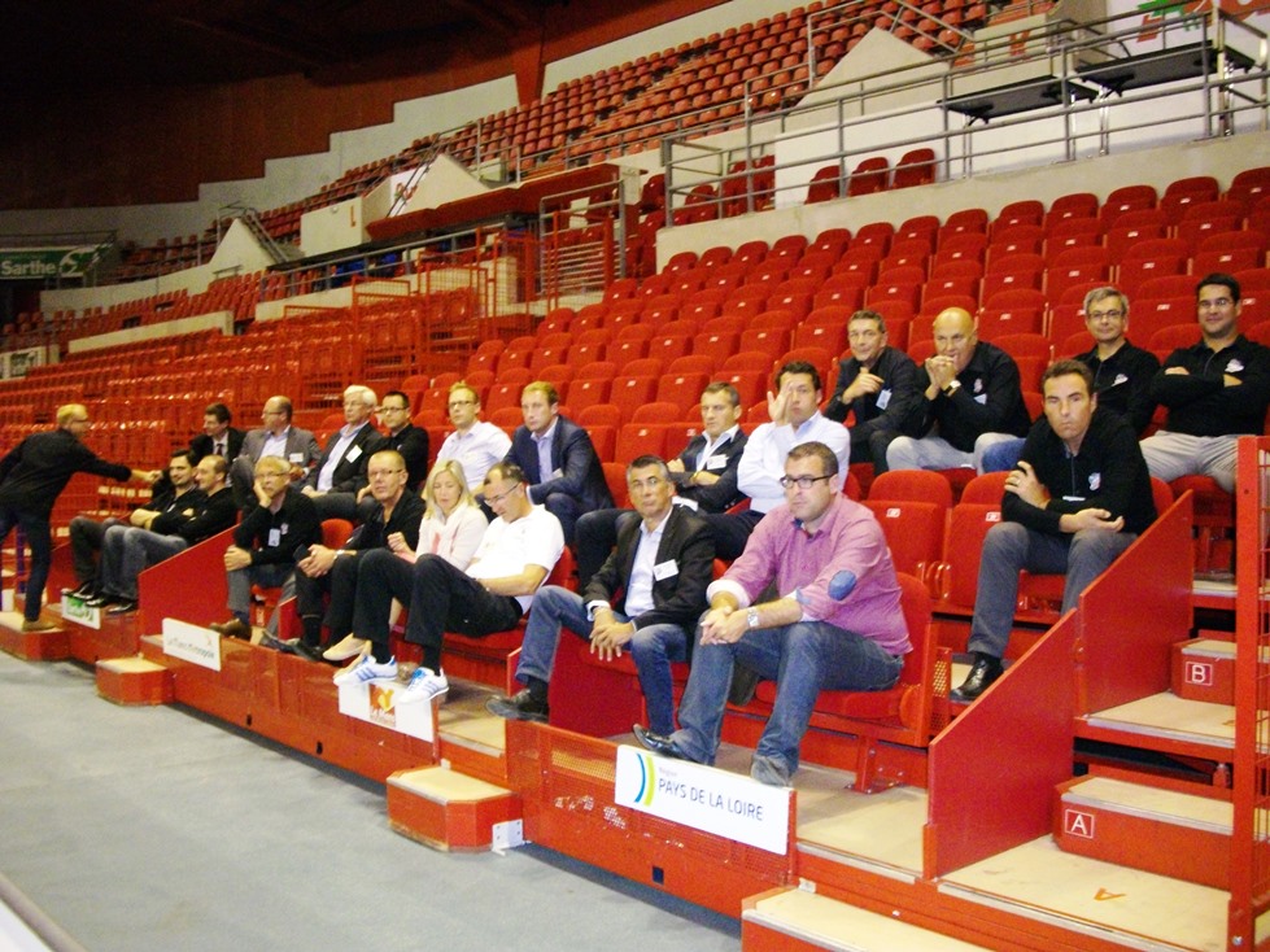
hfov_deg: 50.1
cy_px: 476
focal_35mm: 37
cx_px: 635
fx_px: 1357
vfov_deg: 38.7
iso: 400
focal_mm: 6.2
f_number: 2.8
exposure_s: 1/50
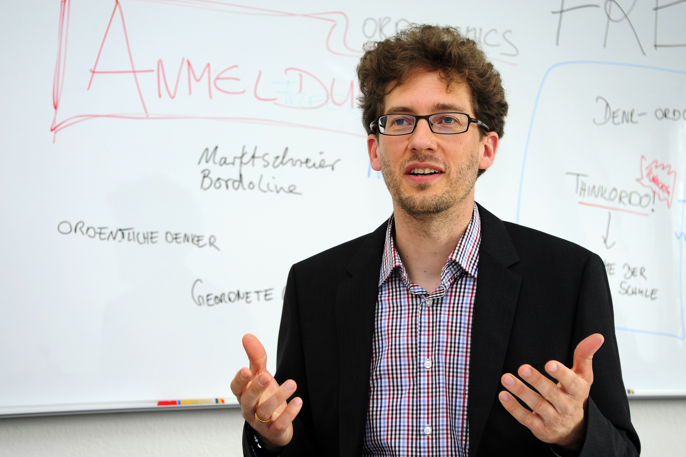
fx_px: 1485
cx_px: 343
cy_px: 228
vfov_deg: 17.5
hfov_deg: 26.0
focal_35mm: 78
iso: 640
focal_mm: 78
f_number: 6.3
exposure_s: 1/80
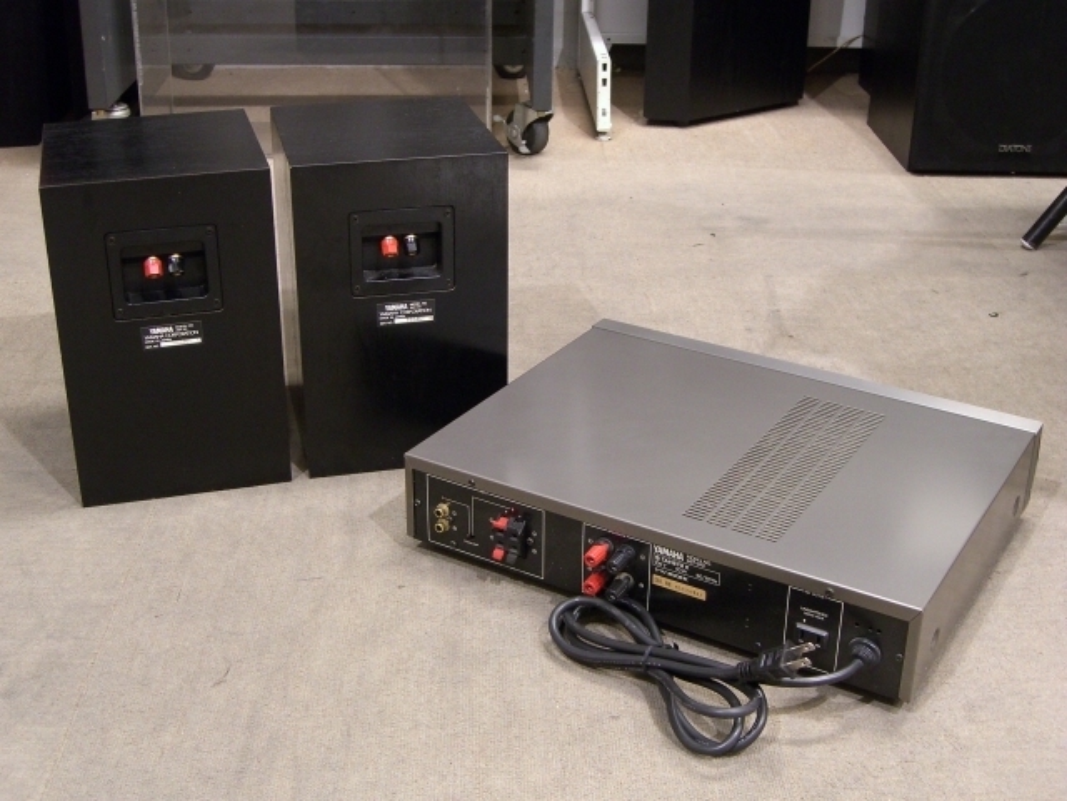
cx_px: 534
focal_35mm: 46
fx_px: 1418
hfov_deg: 41.2
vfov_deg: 31.5
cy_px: 400
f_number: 3.1
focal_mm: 9.5
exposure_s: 1/8
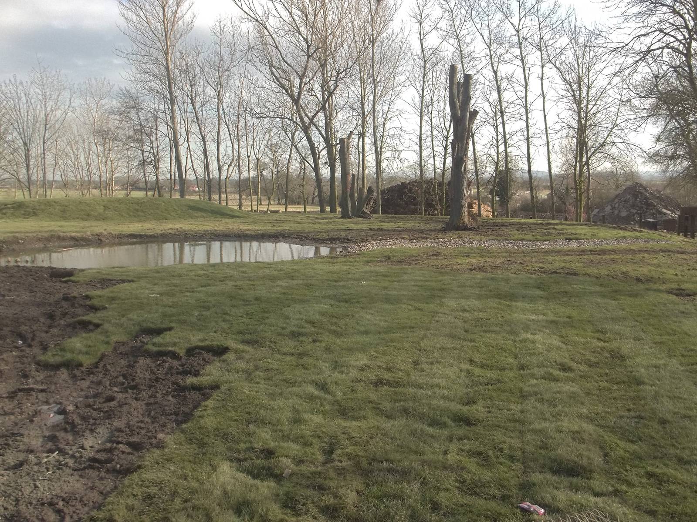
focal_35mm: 33
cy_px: 261
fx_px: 664
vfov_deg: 42.9
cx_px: 348
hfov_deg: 55.4
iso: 80
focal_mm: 5.9
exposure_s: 1/400
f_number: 3.3
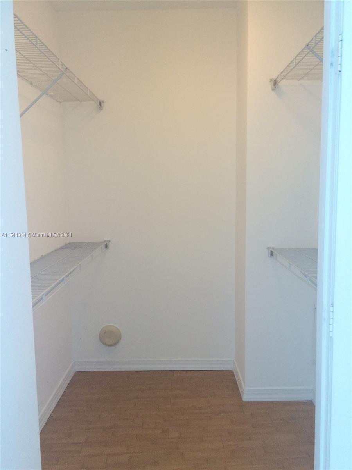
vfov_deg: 61.7
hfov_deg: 48.2
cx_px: 176
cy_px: 235
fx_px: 393
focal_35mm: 29
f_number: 2.2
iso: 64
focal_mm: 4.15
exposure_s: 1/30
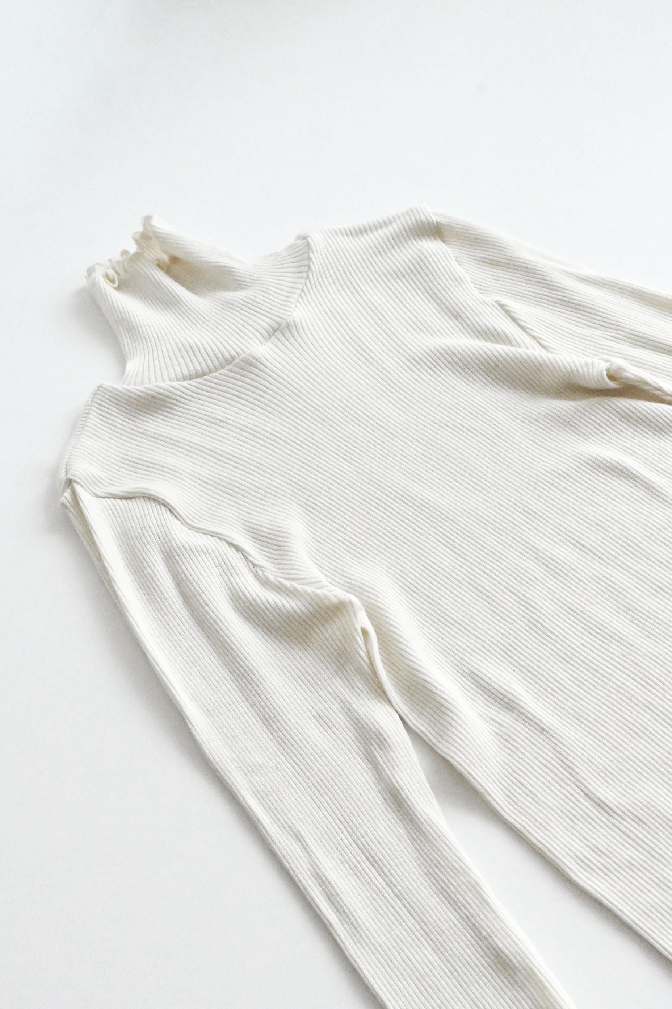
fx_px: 1176
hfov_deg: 31.9
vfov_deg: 46.4
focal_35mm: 42
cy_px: 504
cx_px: 336
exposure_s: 1/800
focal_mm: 28
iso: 10000
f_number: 11
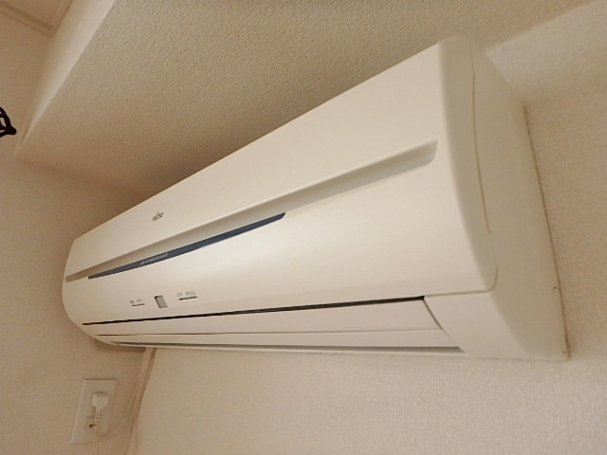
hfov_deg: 79.0
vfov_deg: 63.4
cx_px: 304
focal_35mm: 21
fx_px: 368
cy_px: 228
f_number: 3.5
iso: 200
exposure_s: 1/60
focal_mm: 3.7
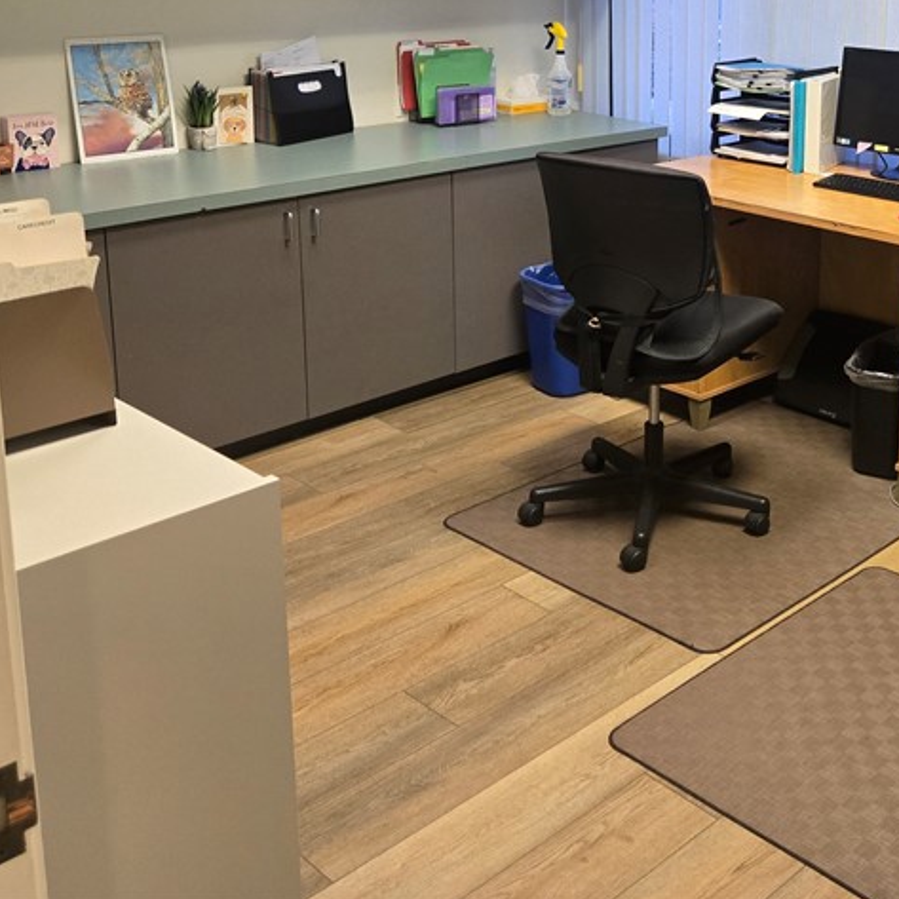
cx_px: 726
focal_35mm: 44
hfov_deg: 36.9
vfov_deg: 37.0
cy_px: 175
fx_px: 1293
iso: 500
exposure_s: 1/120
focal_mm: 5.4
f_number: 1.8
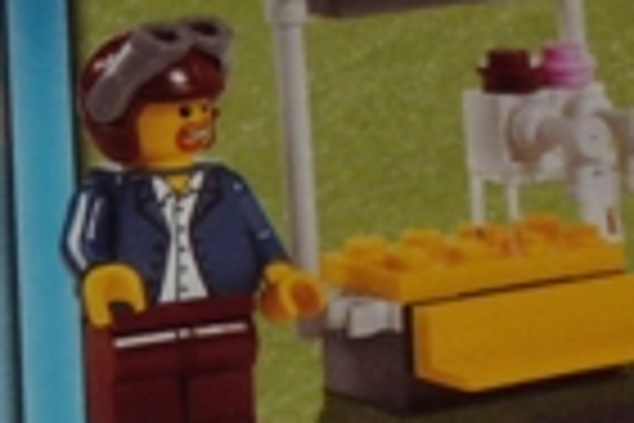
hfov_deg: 5.2
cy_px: 680
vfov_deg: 3.5
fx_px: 6973
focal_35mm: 396
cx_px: -355
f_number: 4.1
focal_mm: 11
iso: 100
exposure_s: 1/30
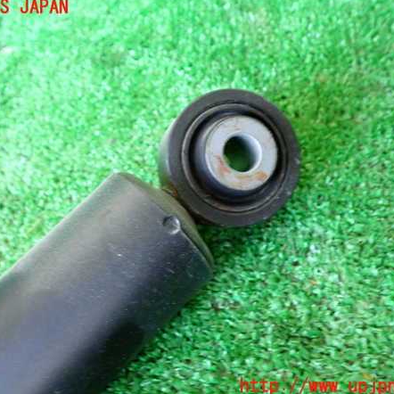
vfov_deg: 46.0
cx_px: 174
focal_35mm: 36
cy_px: 197
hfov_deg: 46.0
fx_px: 464
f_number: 2.3
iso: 500
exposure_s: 1/30
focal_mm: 5.4
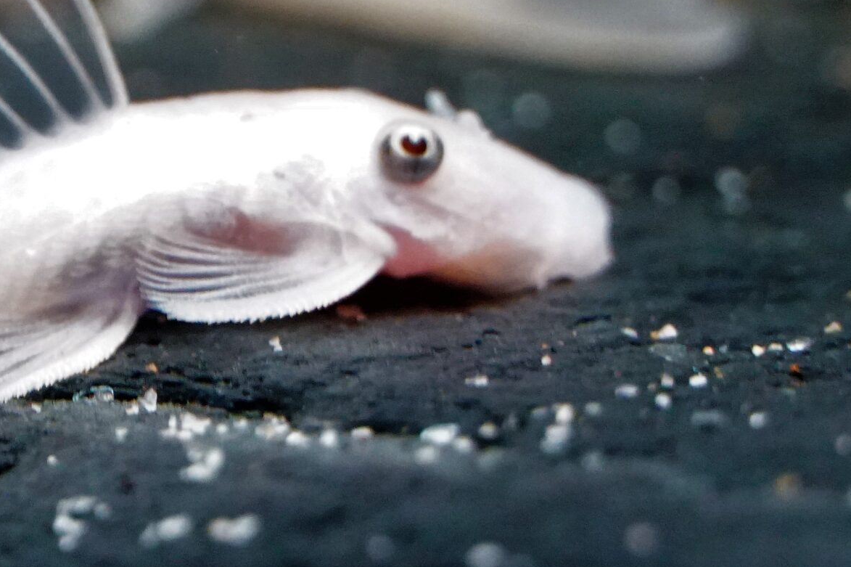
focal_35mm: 442
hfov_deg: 4.7
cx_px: 67
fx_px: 10446
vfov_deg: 3.1
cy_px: 290
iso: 5000
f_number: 5.6
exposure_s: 1/100
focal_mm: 135
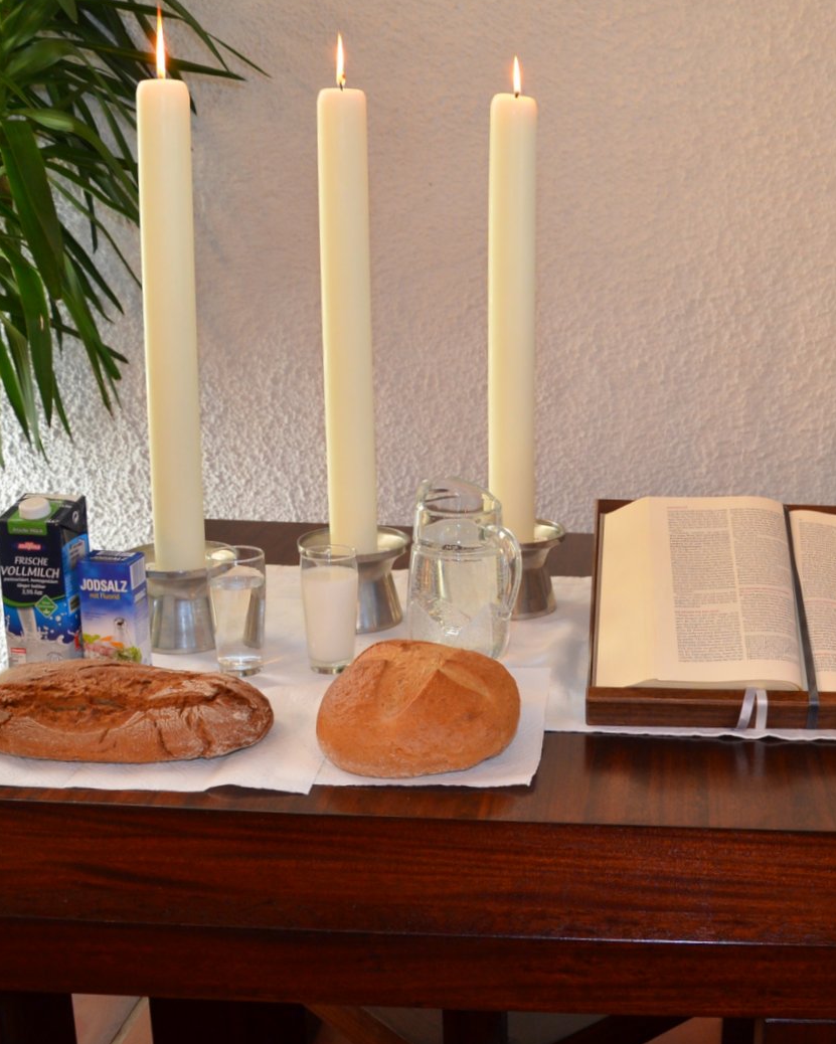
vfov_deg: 46.8
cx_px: 767
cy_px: 522
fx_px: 1206
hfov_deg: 35.7
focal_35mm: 39
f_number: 4
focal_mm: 18
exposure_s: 1/60
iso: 640
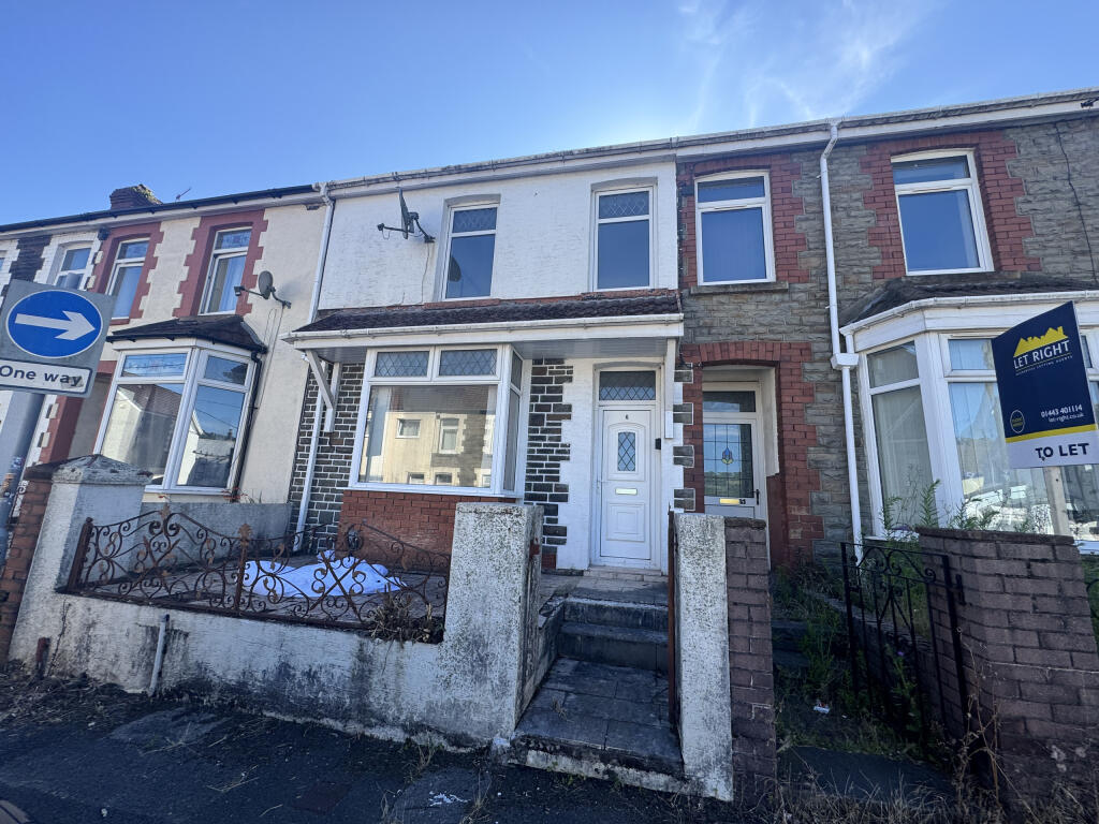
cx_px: 550
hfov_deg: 102.1
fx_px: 444
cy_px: 412
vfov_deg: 85.7
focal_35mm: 14
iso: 50
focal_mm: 2.22
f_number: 2.2
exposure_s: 1/587
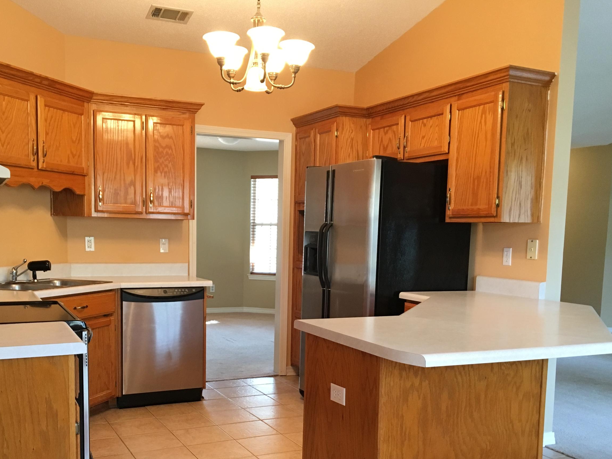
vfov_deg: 37.4
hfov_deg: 48.9
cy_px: 300
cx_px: 271
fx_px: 672
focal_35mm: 38
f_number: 2.2
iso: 100
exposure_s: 1/30
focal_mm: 4.15
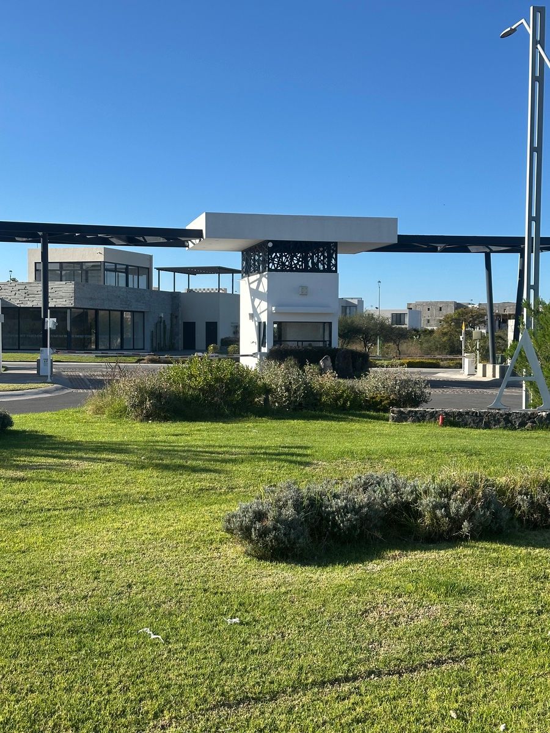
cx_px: 275
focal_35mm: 48
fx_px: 1017
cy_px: 366
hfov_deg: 30.3
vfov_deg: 39.7
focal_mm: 6.86
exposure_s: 1/3367
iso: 64
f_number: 1.78
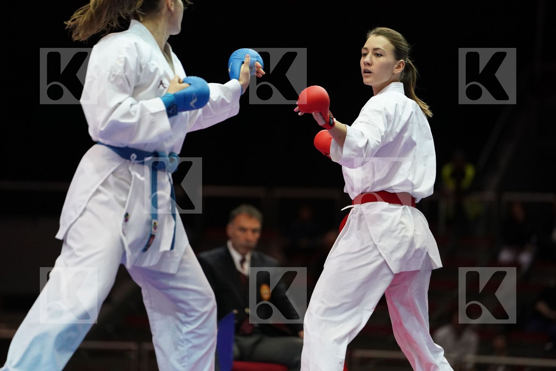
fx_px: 3089
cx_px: 278
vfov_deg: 6.9
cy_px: 186
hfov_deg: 10.3
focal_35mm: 200
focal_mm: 200
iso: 4000
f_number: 2.8
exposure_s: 1/1000
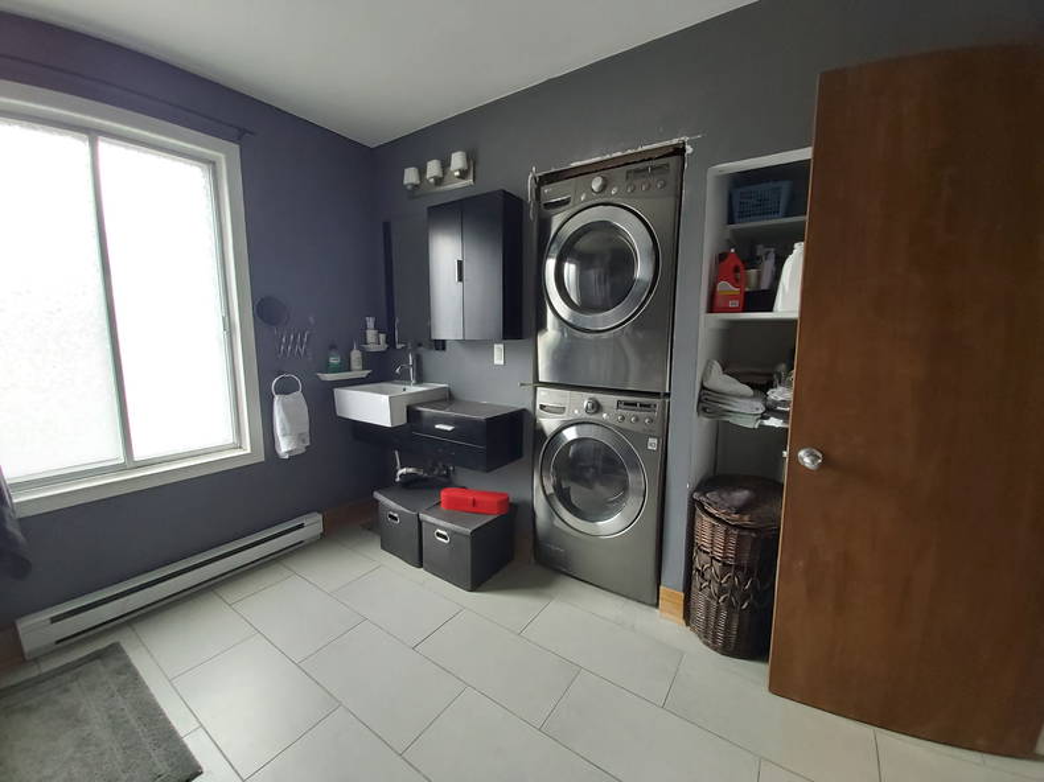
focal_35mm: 12
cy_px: 391
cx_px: 522
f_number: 2.2
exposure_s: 1/50
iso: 125
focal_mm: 1.42
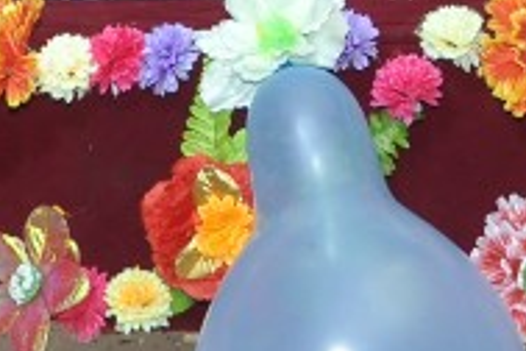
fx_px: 3214
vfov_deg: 5.8
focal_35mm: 220
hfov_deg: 9.4
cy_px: -691
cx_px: 306
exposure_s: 1/125
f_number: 4
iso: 1000
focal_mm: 24
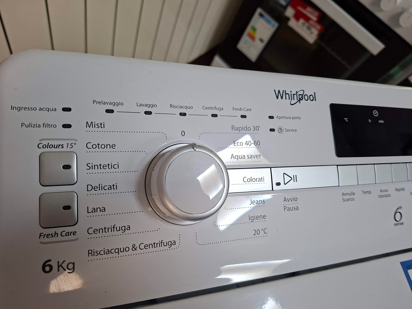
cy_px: 154
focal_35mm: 23
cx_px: 206
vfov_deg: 58.9
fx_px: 274
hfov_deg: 73.9
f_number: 1.8
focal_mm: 5.54
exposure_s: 1/100
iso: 250
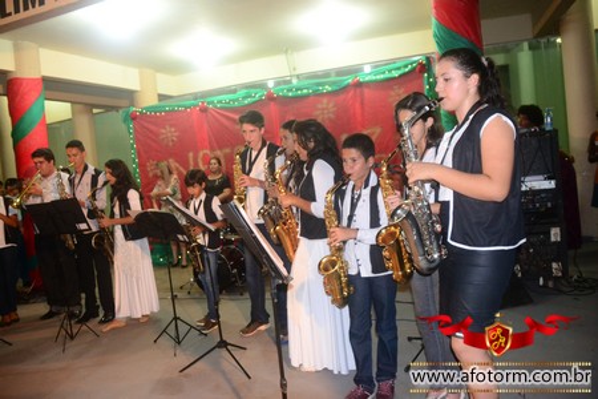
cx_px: 299
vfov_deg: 43.6
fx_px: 498
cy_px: 200
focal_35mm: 30
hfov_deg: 61.9
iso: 1600
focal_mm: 20
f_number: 4.5
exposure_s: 1/60
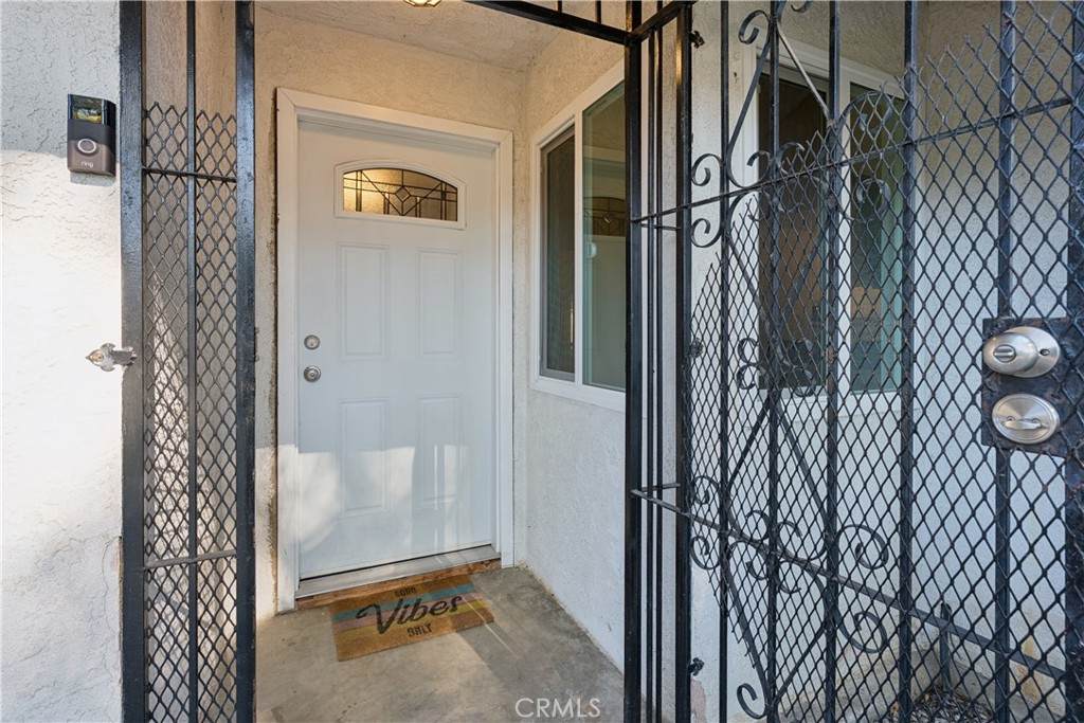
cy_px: 362
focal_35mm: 16
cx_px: 542
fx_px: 482
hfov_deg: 96.7
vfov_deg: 73.8
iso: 200
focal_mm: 16
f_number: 8
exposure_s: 1/30
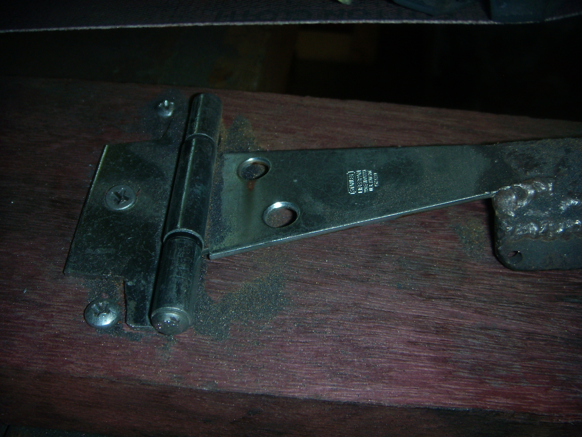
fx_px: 639
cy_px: 218
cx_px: 291
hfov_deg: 49.0
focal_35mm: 38
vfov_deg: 37.7
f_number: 3.5
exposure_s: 1/60.2
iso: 64
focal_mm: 6.4
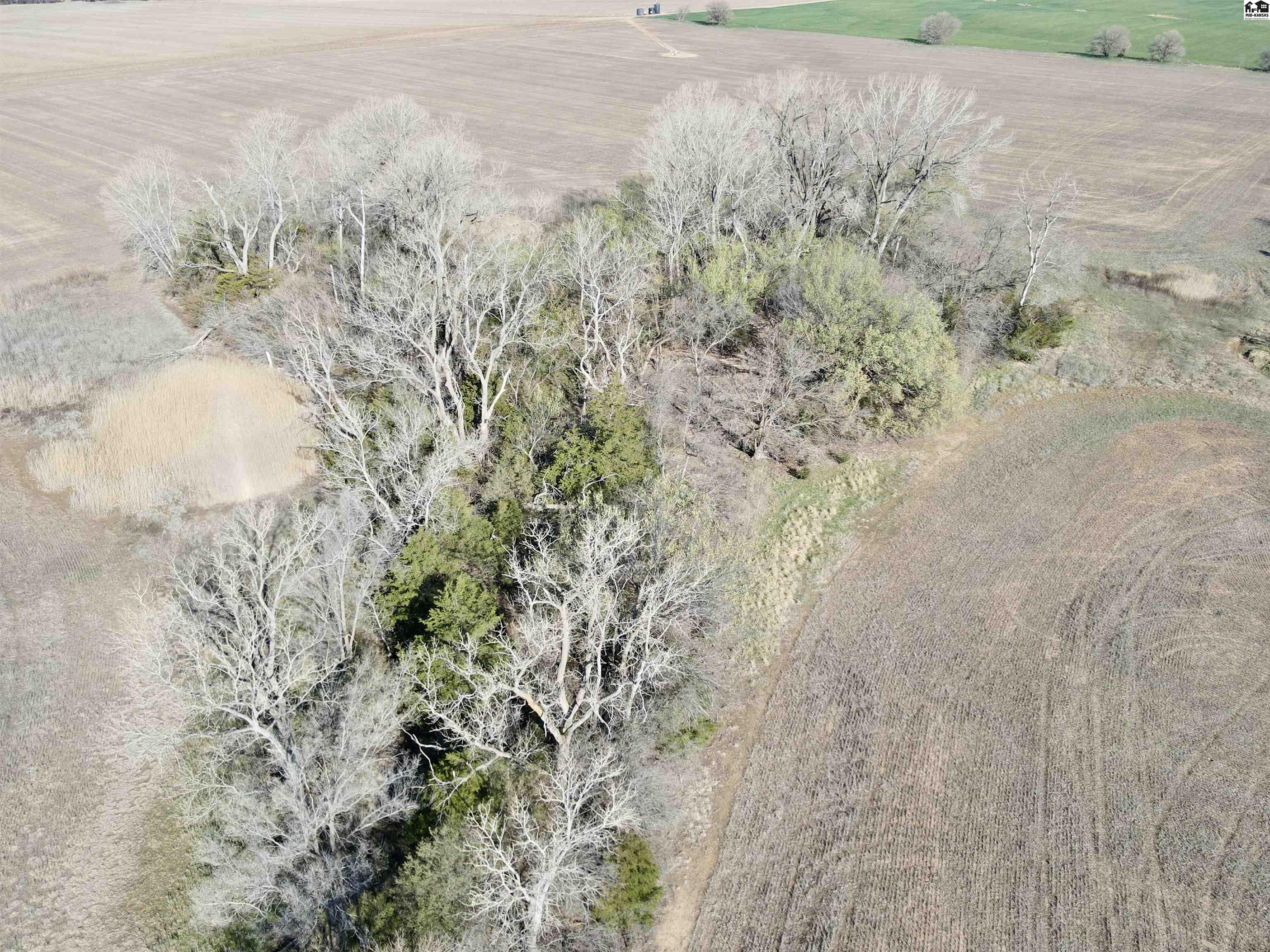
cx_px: 635
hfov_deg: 71.6
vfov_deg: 56.8
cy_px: 476
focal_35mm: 24
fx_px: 881
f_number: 2.8
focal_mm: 4.5
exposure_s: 1/350
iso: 100
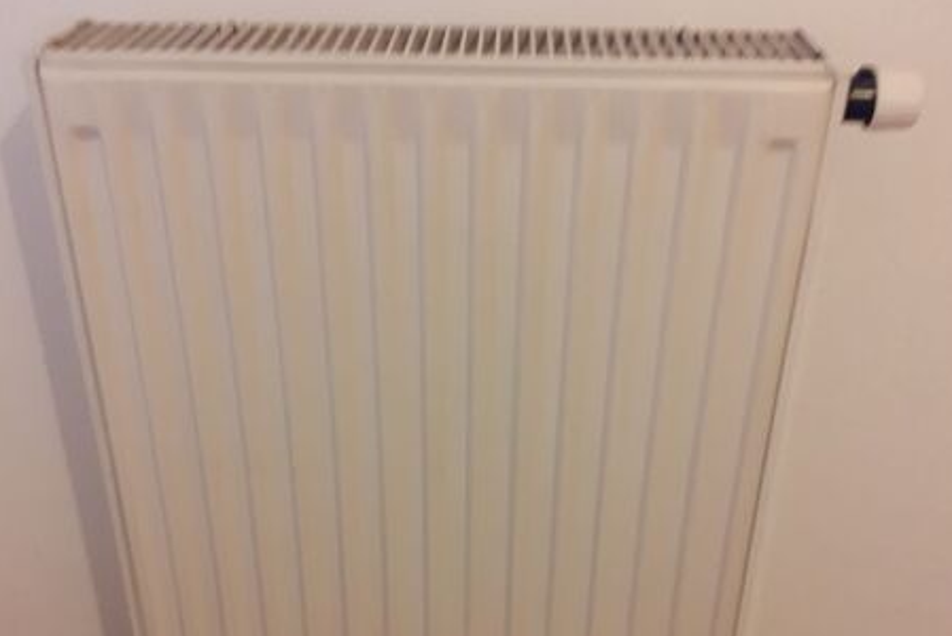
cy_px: 432
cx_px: 471
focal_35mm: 40
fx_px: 1058
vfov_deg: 33.1
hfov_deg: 48.4
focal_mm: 3.6
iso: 200
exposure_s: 1/25
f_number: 1.9
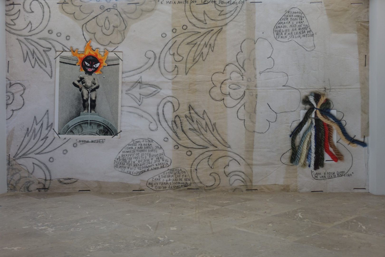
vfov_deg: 36.9
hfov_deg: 53.1
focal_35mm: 36
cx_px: 192
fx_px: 385
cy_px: 128
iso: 320
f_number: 2.8
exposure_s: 1/40
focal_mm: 13.37
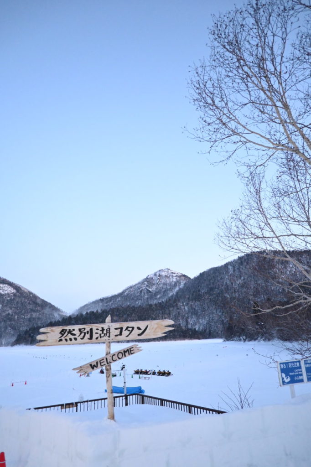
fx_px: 311
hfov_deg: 53.1
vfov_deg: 73.8
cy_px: 234
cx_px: 156
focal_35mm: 24
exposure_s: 1/125
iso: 3200
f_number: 3.5
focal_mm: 16
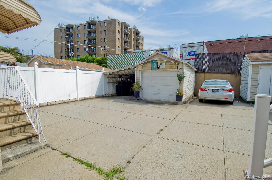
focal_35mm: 18
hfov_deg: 90.1
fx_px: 136
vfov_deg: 67.1
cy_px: 90
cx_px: 136
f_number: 10
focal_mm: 12
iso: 100
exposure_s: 1/160
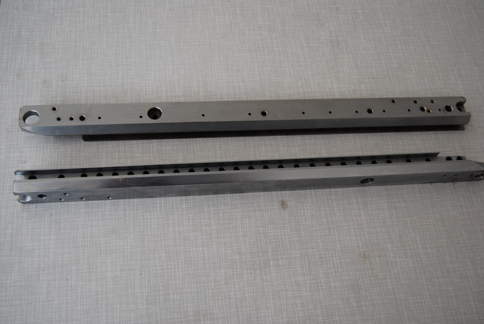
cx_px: 242
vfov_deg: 32.0
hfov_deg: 46.3
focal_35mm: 42
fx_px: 565
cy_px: 162
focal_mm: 28
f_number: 4.2
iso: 200
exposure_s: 1/80
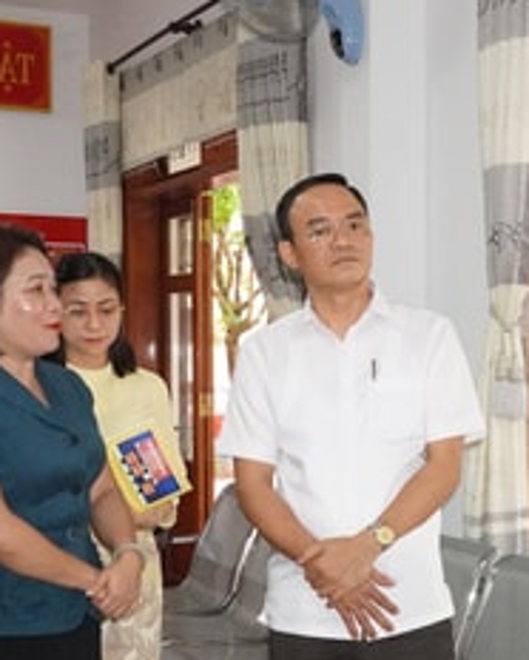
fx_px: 1153
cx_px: 444
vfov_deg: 31.9
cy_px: 390
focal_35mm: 59
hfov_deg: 25.3
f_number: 9
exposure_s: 1/160
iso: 6400
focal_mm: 18
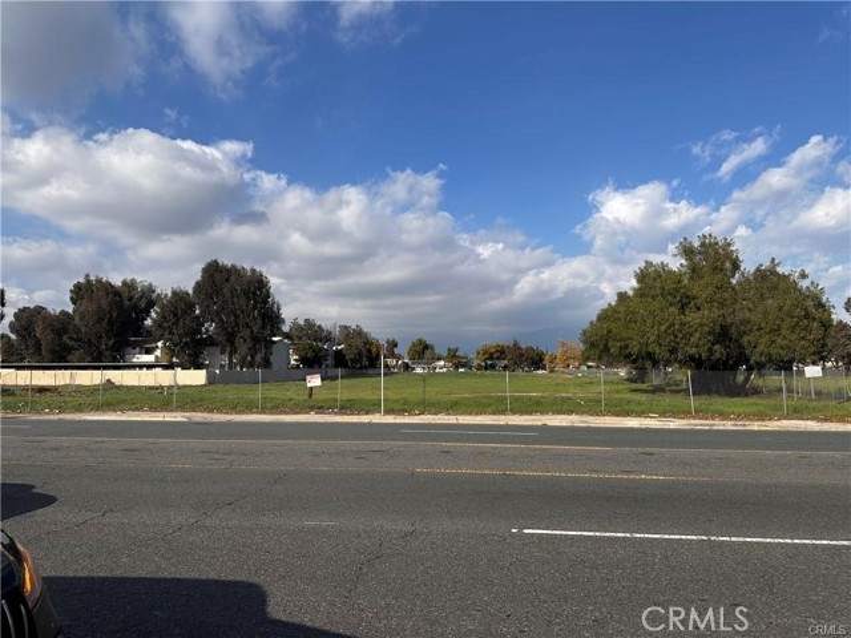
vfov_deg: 56.8
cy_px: 319
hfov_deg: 71.6
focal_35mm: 24
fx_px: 590
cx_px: 426
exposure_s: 1/5263
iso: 80
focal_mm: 6.86
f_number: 1.78
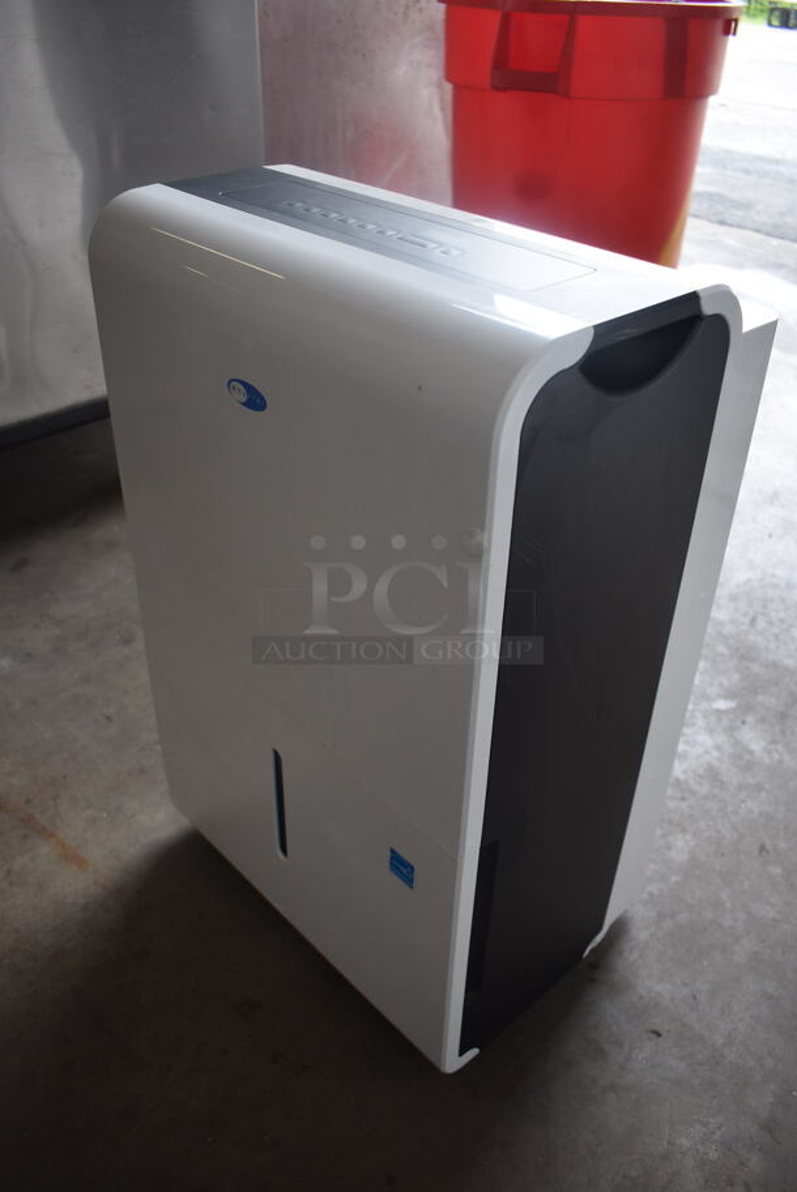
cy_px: 596
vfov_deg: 61.9
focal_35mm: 30
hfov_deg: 43.7
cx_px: 398
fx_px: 995
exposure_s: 1/250
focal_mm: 20
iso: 400
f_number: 4.5
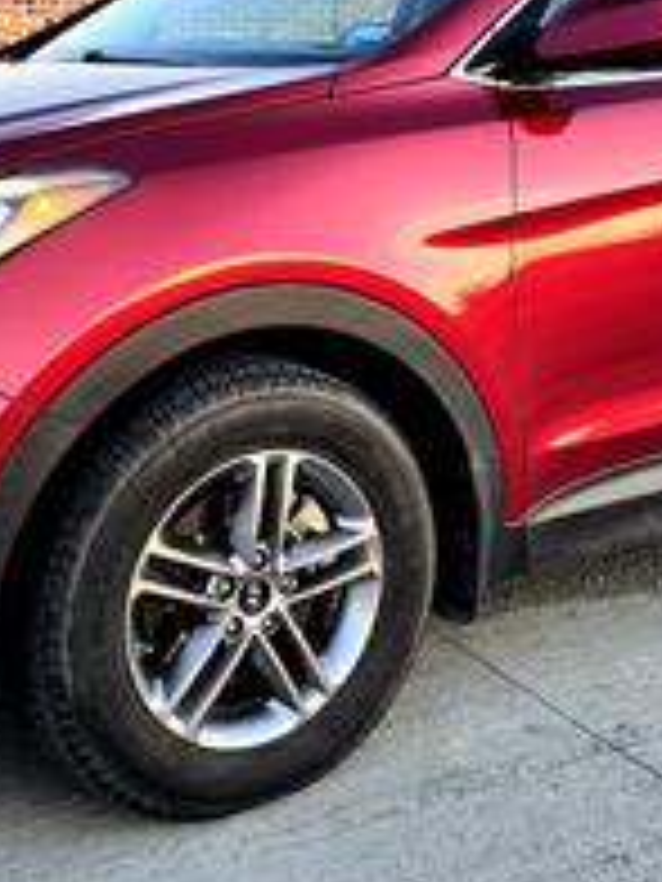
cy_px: 351
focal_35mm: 59
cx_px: 378
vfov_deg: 32.6
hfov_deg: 24.8
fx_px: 1504
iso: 125
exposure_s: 1/182
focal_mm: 6.3
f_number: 1.7
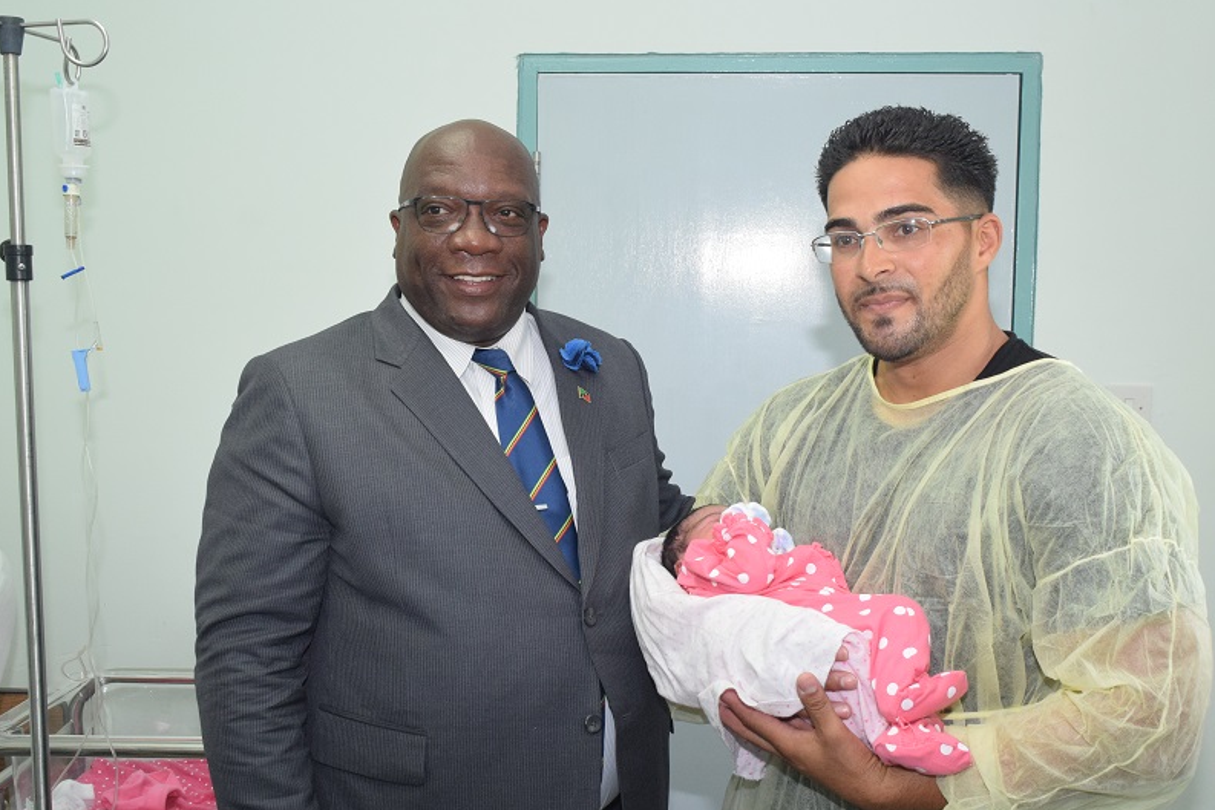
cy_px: 450
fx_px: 1437
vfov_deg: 31.5
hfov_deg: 45.8
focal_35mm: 43
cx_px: 654
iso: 1600
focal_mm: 25
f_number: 8
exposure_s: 1/100
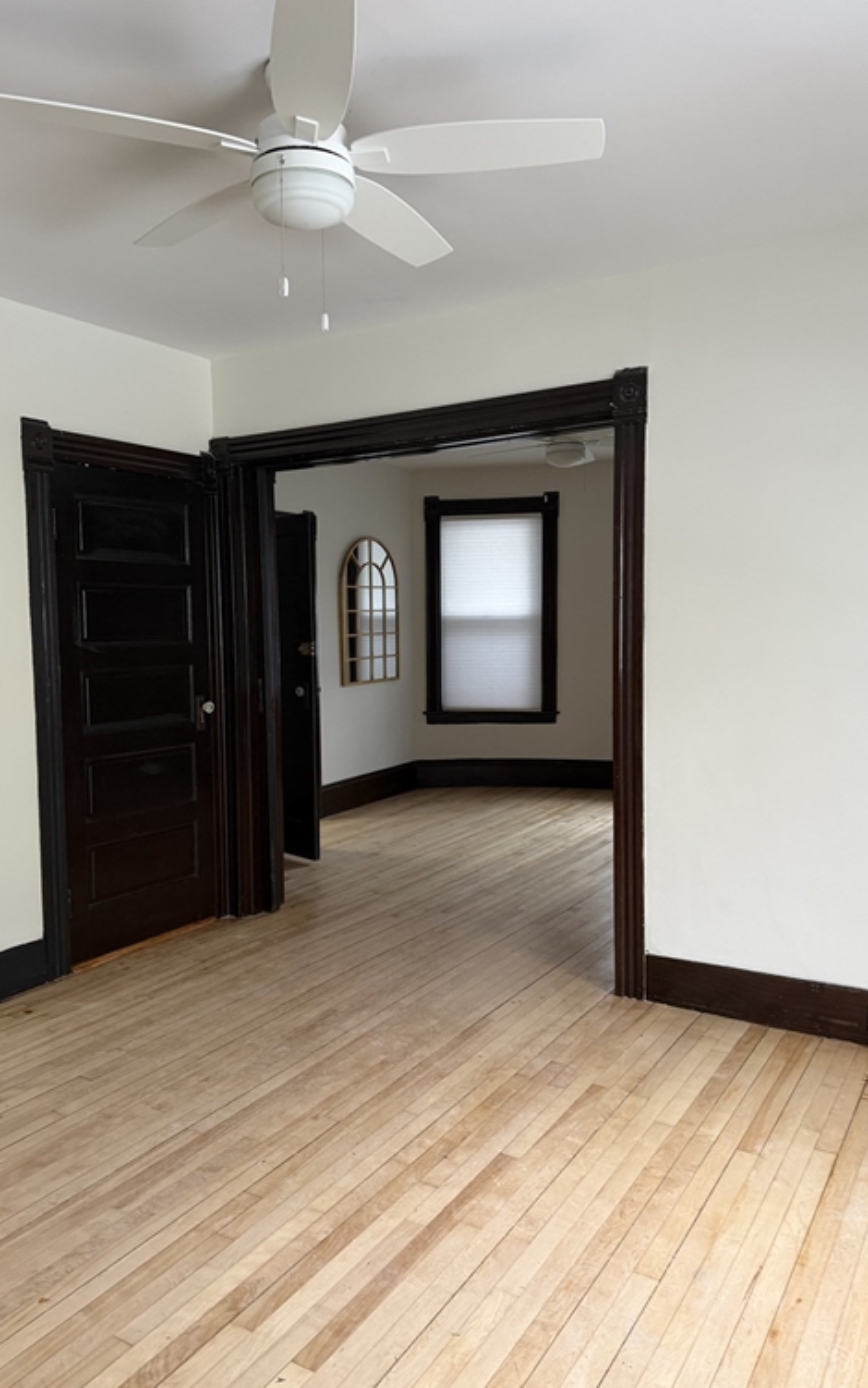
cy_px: 688
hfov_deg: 47.6
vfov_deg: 70.4
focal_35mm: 26
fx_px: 983
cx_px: 419
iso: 320
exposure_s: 1/60
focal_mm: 6.76
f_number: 1.78
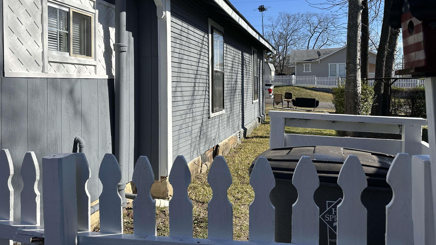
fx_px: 312
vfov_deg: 42.4
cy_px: 86
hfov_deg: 69.9
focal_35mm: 27
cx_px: 214
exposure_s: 1/4184
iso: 80
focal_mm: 6.86
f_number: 1.78
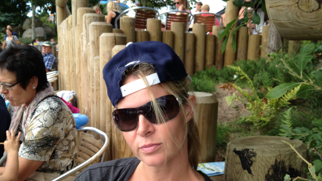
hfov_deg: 51.6
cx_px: 161
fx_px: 333
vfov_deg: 30.4
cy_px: 103
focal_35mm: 39
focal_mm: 4.28
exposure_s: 1/325
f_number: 2.4
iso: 50
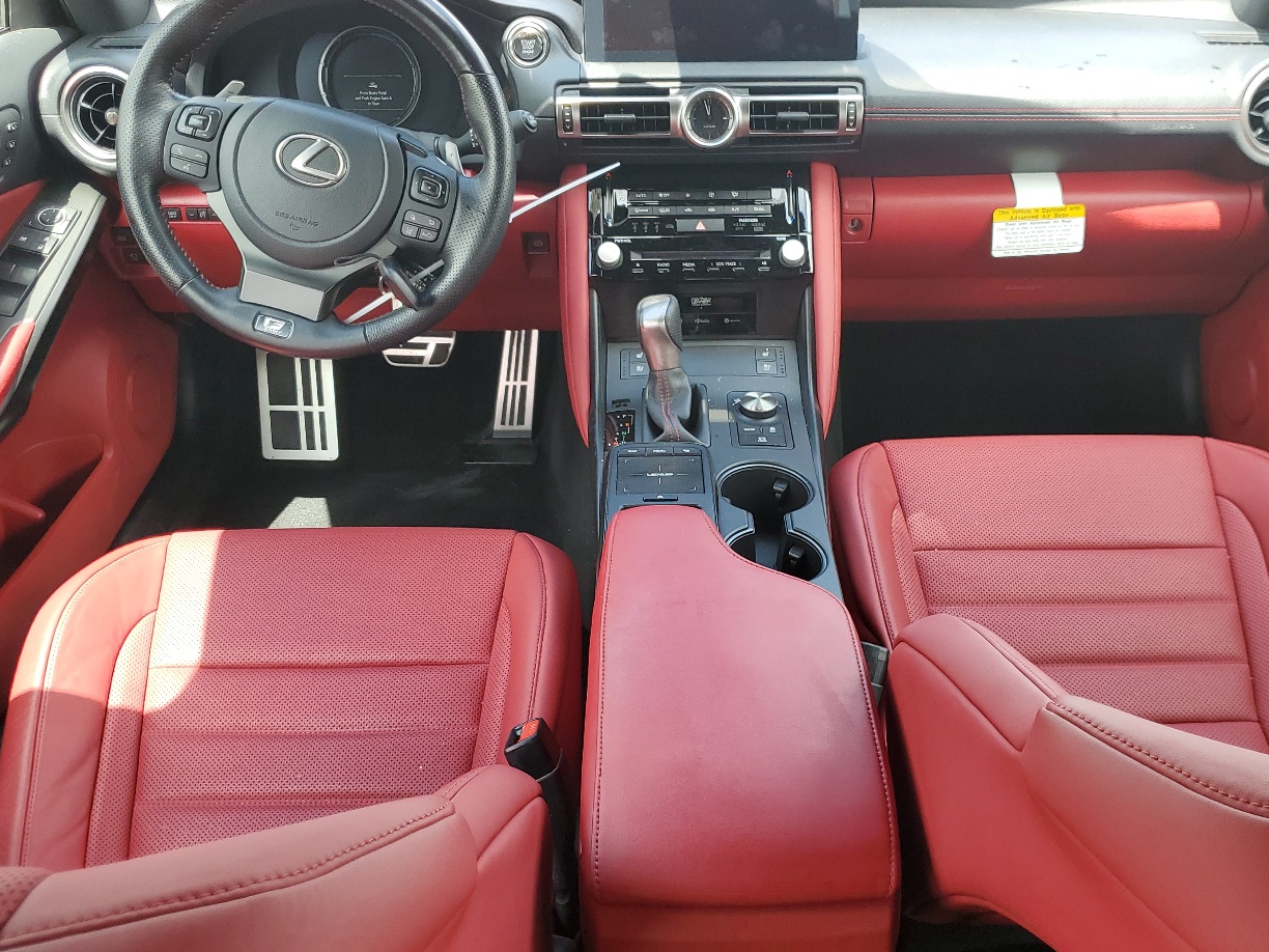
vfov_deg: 41.7
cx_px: 689
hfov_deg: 53.9
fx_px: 1246
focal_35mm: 34
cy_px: 556
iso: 50
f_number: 1.5
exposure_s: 1/192
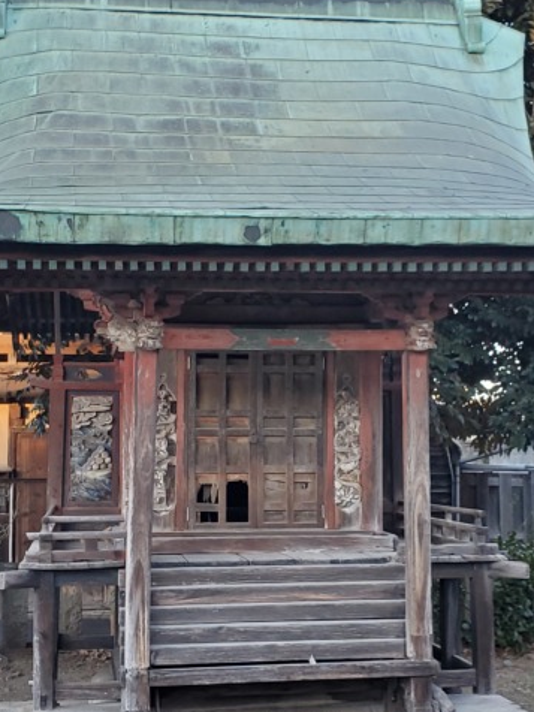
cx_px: 256
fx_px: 1214
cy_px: 381
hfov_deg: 24.8
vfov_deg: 32.7
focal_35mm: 59
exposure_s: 1/100
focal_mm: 4.3
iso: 125
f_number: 2.4
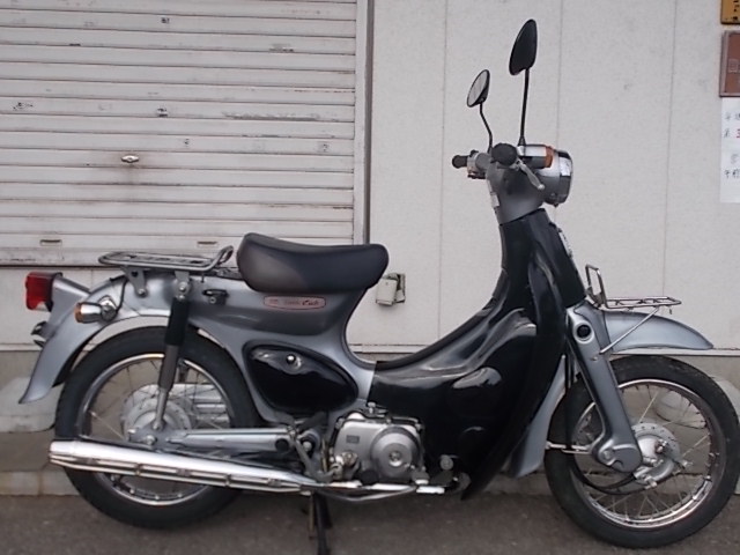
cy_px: 278
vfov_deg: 36.8
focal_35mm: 39
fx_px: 834
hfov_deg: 47.9
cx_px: 370
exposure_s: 1/80
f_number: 9.8
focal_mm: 6.9
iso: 80
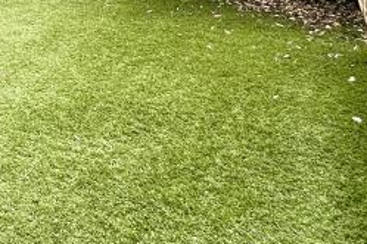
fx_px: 612
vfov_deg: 18.0
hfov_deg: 29.3
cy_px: -194
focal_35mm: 60
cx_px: -60
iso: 40
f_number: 2.2
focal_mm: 2.22
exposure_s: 1/237
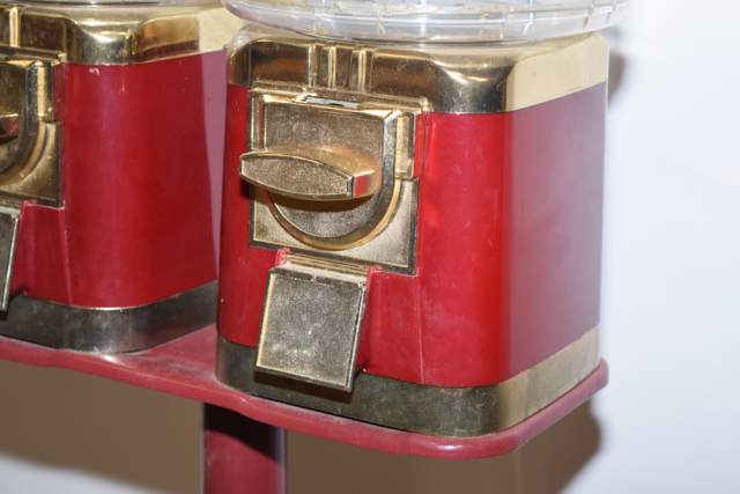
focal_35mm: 82
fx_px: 1696
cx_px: 370
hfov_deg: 24.6
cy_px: 247
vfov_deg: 16.6
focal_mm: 55
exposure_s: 1/125
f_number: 5.6
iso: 800
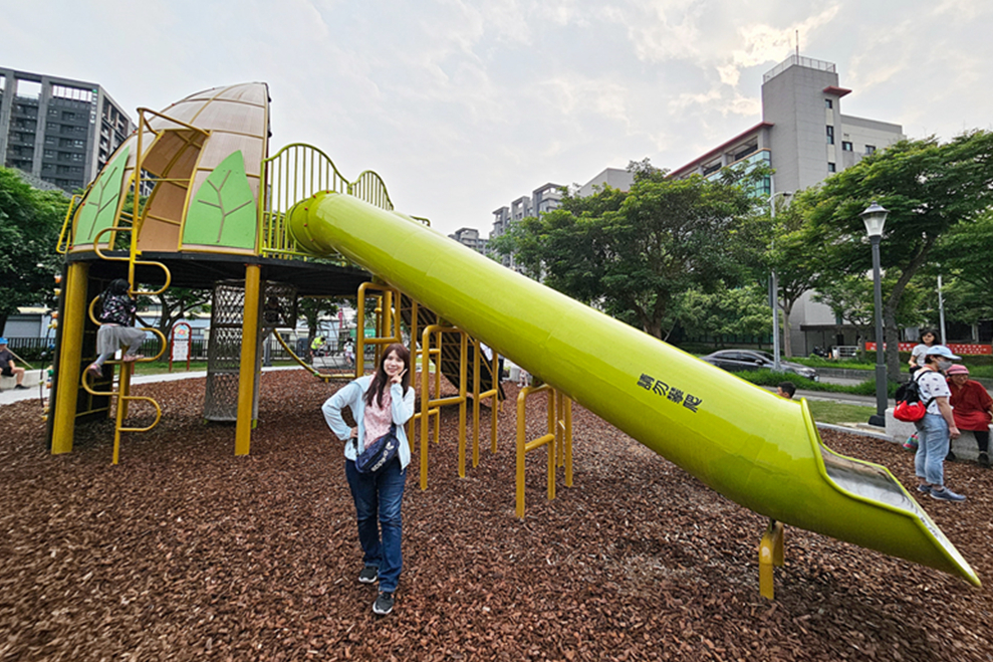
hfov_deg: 104.3
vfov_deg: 81.0
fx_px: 386
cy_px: 302
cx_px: 493
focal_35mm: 14
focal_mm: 2.2
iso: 50
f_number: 2.2
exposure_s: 1/1372
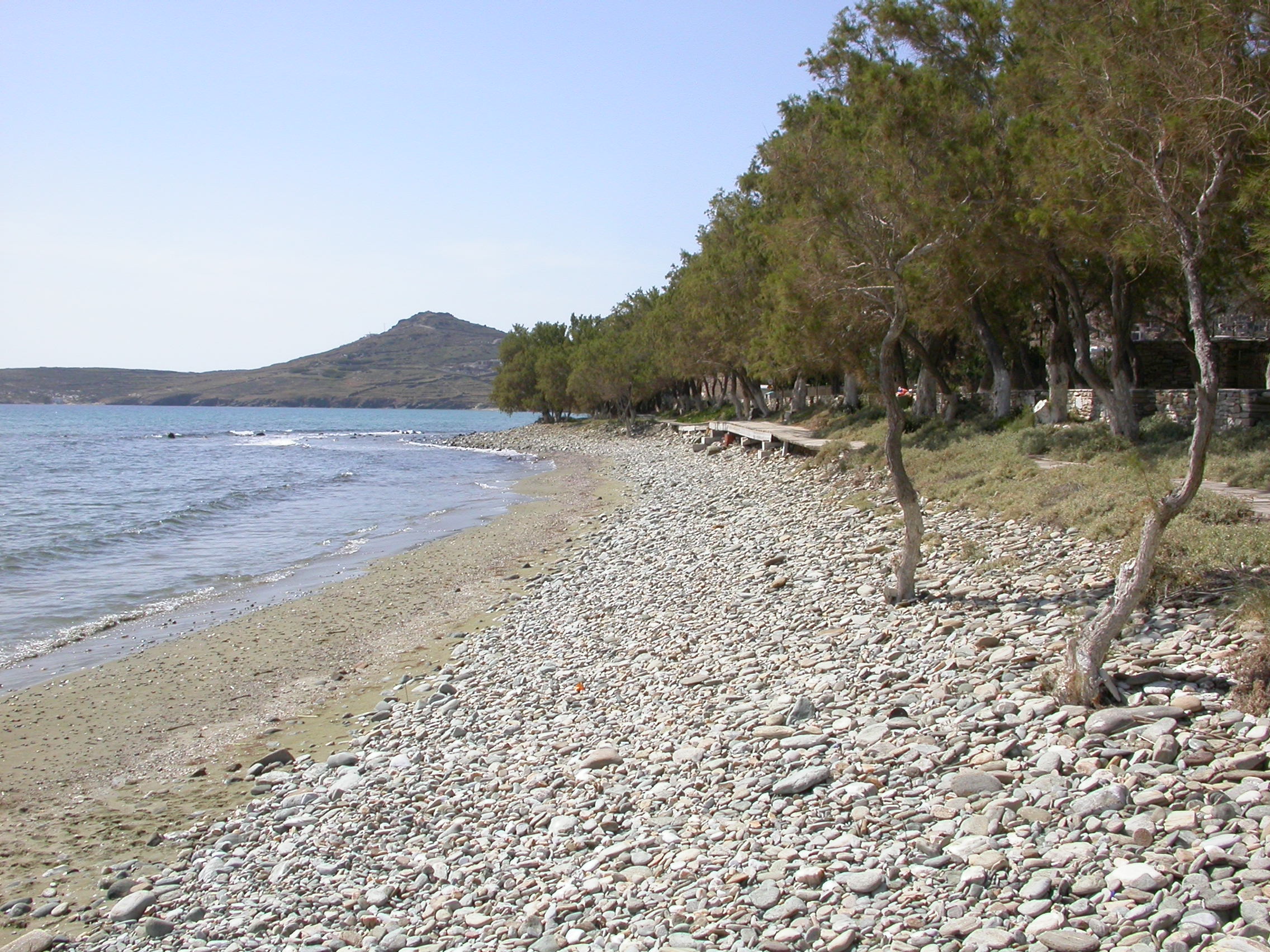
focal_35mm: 38
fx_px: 1394
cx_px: 635
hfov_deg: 49.0
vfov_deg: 37.7
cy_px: 476
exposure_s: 1/411
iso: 100
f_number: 7.5
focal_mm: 7.85
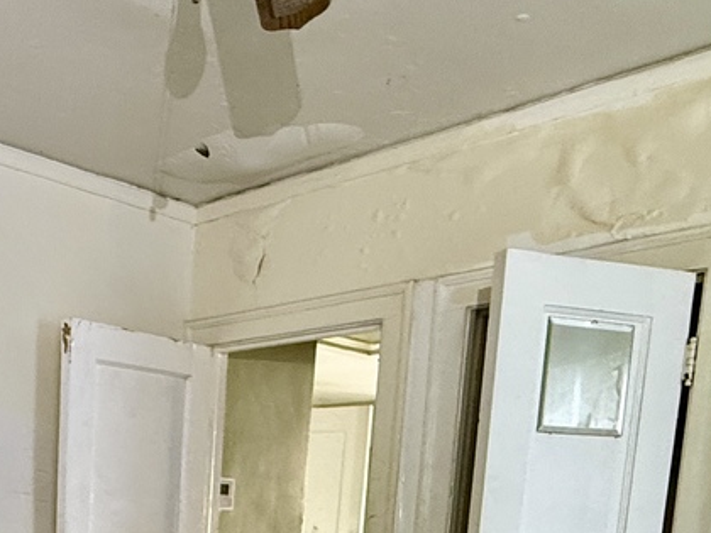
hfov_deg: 35.9
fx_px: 986
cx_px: 3
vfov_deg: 26.3
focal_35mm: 48
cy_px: 668
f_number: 2.2
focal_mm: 2.22
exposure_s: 1/50
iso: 320
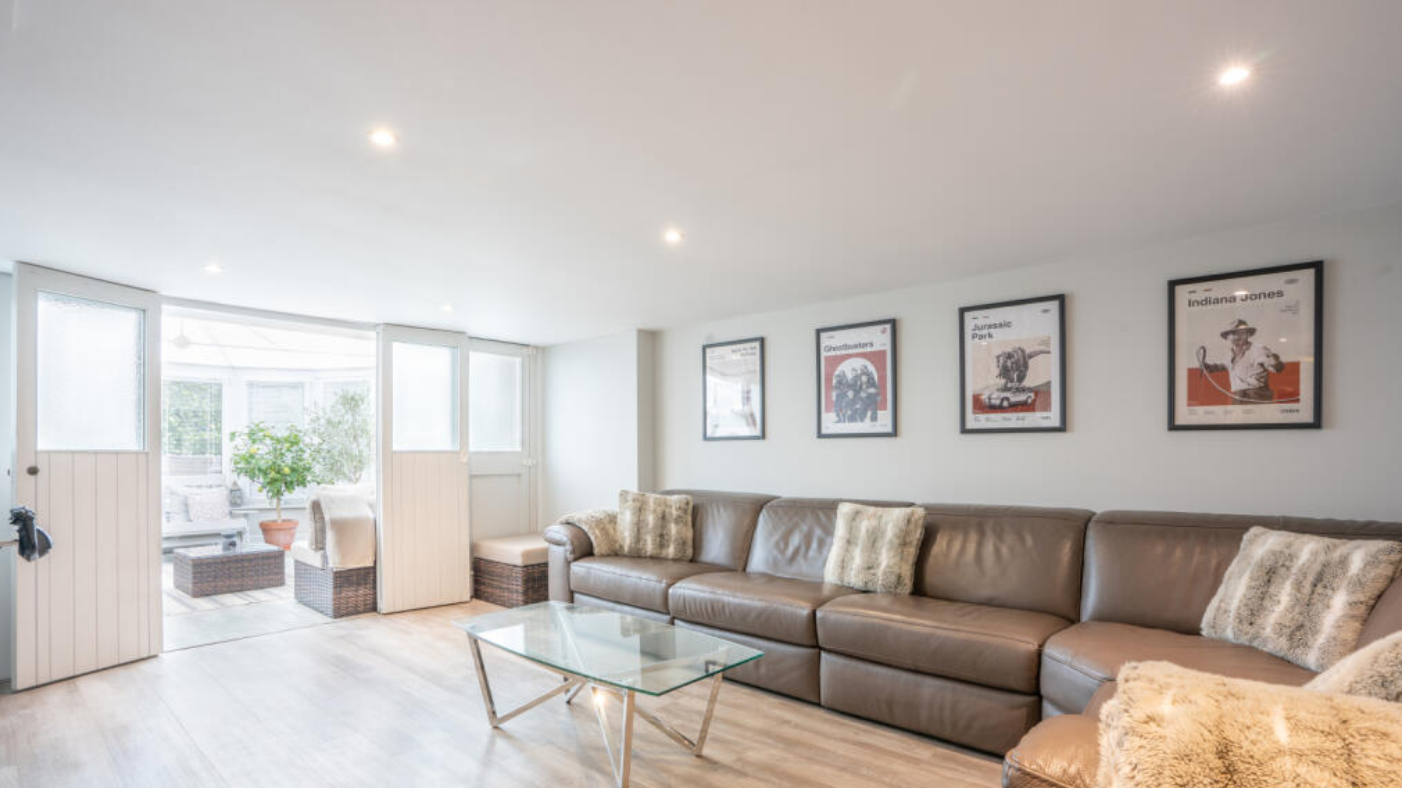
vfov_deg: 63.5
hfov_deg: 95.9
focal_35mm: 17
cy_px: 461
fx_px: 632
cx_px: 698
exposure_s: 1/10
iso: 400
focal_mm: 16
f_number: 11
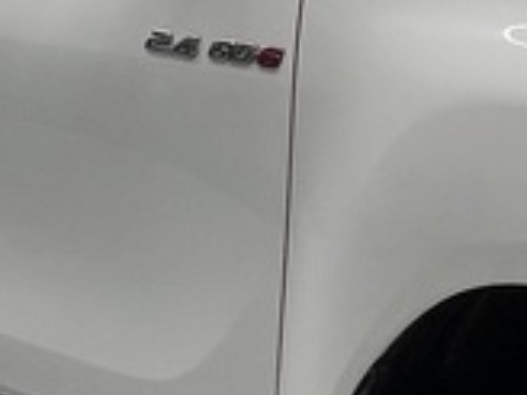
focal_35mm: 81
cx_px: 598
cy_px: 74
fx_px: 1233
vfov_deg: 18.0
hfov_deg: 22.6
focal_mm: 1.57
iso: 80
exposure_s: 1/100
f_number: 1.8
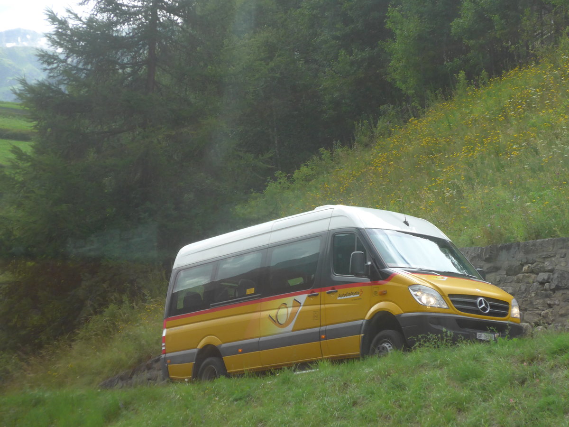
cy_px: 214
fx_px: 1808
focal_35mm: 110
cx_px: 284
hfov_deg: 17.9
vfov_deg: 13.5
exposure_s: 1/160
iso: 320
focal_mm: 21.6
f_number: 4.9
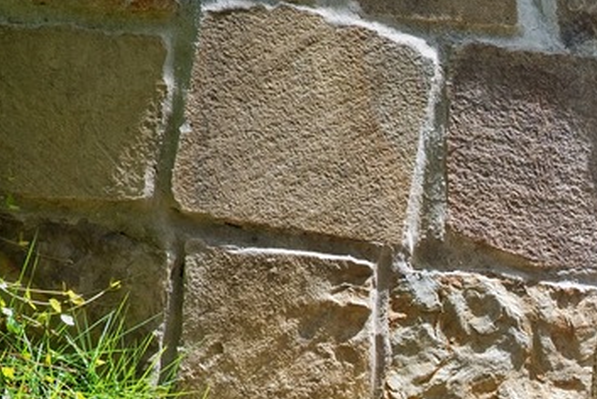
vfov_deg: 4.6
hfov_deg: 6.8
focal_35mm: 297
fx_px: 4929
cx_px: 1052
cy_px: 610
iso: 1000
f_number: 11
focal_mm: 82
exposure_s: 1/200
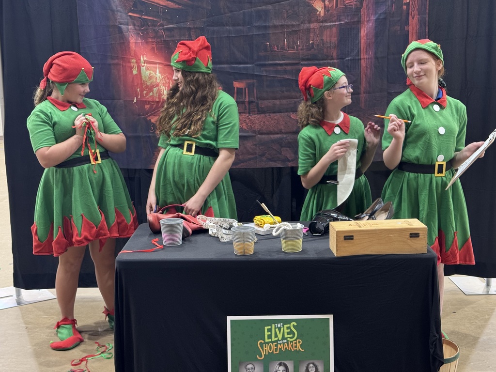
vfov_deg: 30.3
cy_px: 186
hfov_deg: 39.7
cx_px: 248
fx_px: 688
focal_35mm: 48
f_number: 1.78
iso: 250
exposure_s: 1/40
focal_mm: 6.76
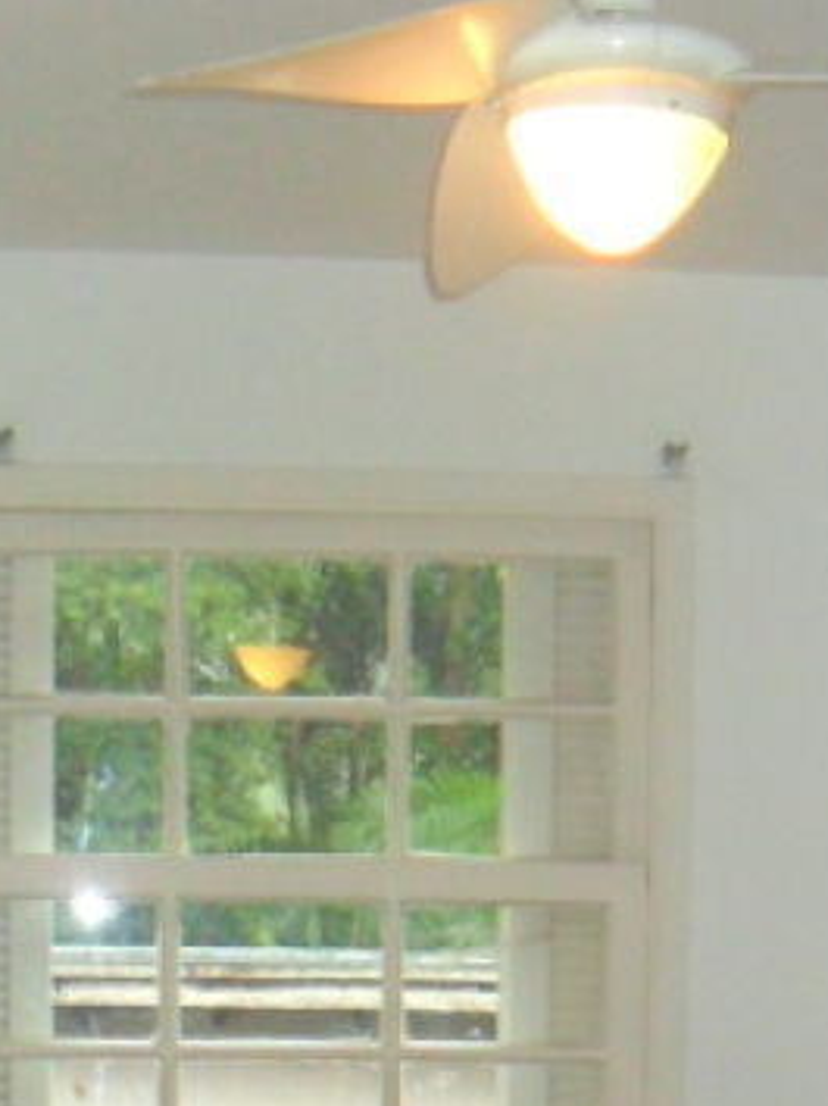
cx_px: 400
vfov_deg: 19.5
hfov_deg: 15.5
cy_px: 1322
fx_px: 3033
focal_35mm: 95
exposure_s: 1/45
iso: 200
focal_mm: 6.3
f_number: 3
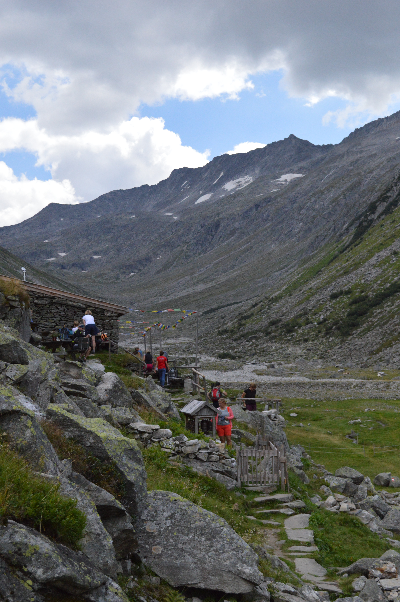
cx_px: 200
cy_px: 301
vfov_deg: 41.1
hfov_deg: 28.0
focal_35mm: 48
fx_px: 801
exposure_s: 1/4000
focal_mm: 32
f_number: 5.6
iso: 1600
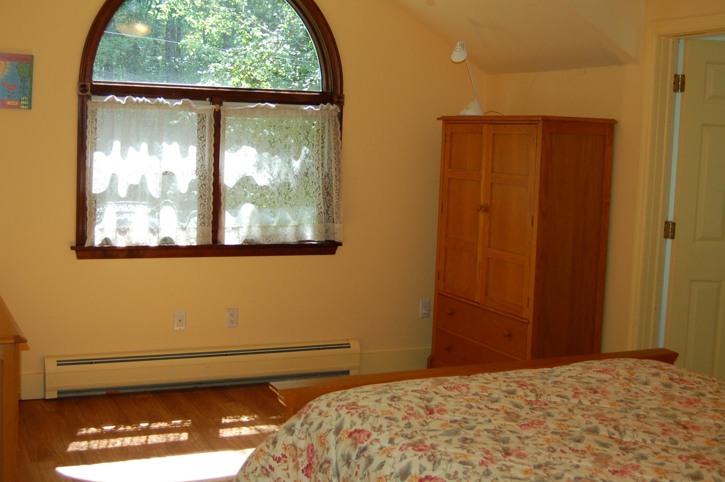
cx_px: 295
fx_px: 905
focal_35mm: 45
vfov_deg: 29.7
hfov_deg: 43.5
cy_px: 175
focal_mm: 22
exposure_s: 1/200
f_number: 3.8
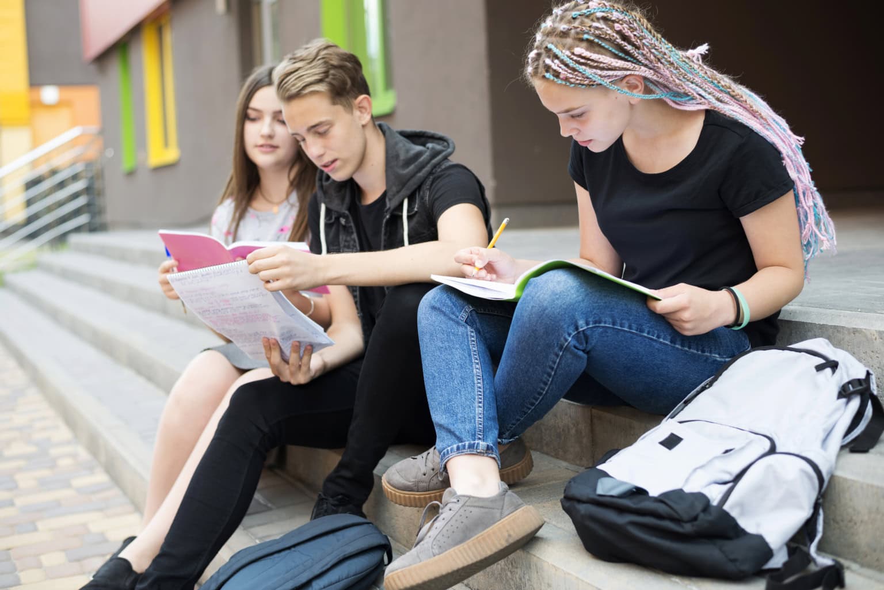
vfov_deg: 27.0
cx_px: 442
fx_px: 1228
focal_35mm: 50
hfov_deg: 39.6
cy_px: 295
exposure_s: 1/250
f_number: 2.8
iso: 200
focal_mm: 50
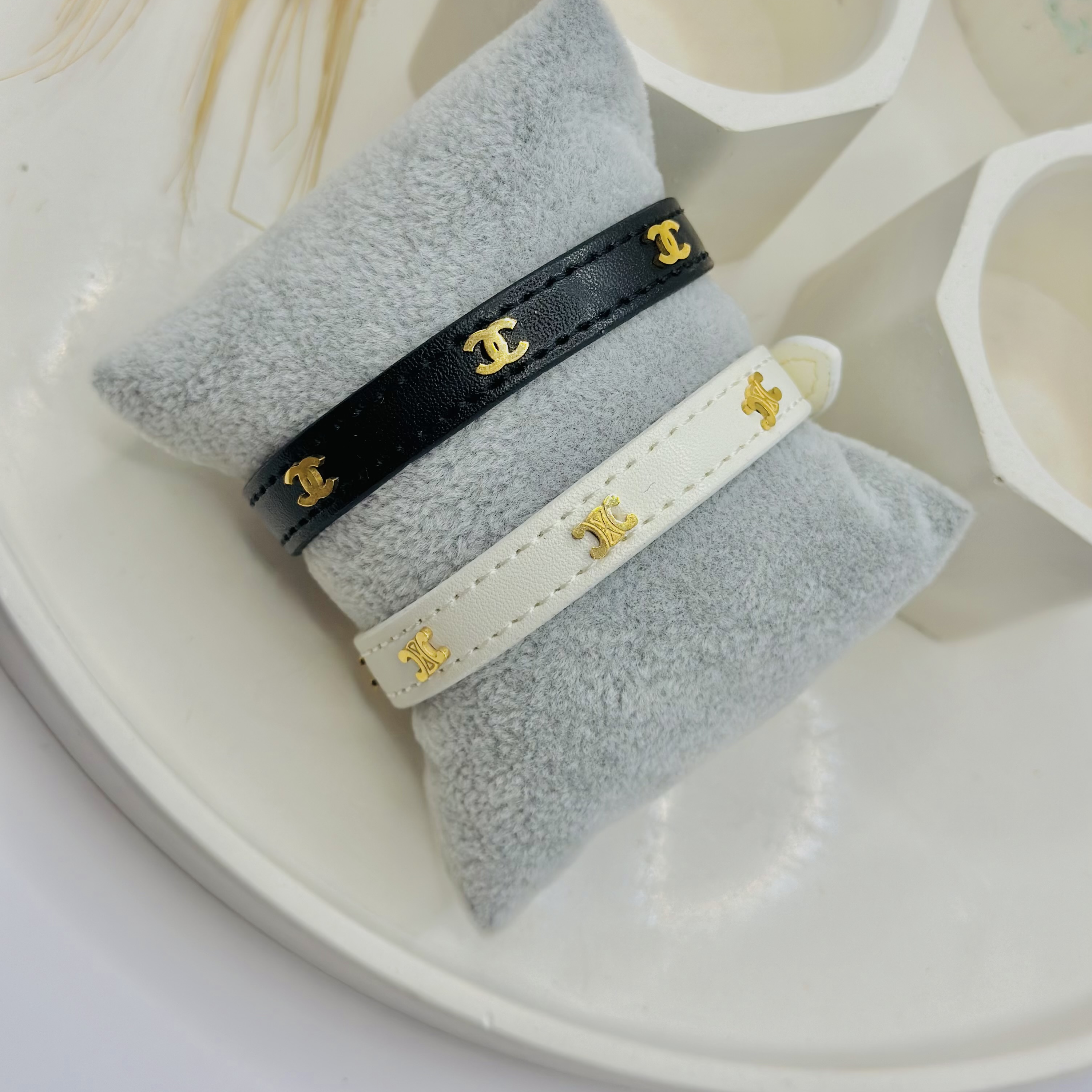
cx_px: 544
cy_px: 391
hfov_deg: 30.0
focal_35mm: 57
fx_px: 2034
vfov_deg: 29.9
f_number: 1.78
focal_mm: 6.86
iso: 80
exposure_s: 1/699
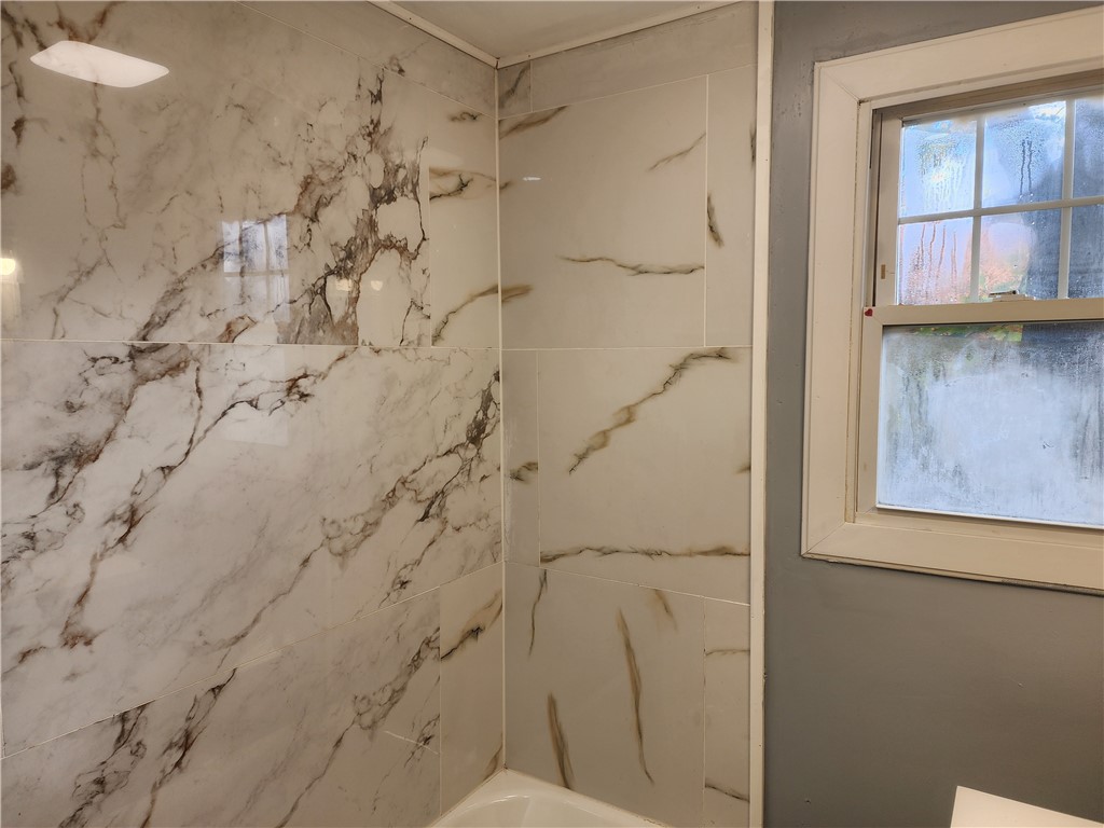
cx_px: 552
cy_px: 414
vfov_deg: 58.9
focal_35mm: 23
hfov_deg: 73.9
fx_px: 734
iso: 40
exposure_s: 1/120
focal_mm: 6.4
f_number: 1.8
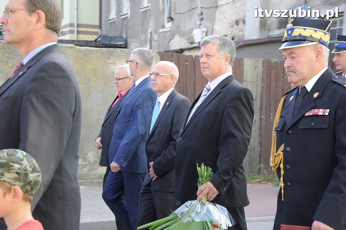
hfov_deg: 29.9
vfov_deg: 20.1
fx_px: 648
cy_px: 115
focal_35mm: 68
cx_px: 173
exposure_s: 1/160
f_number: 6.3
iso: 400
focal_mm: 45
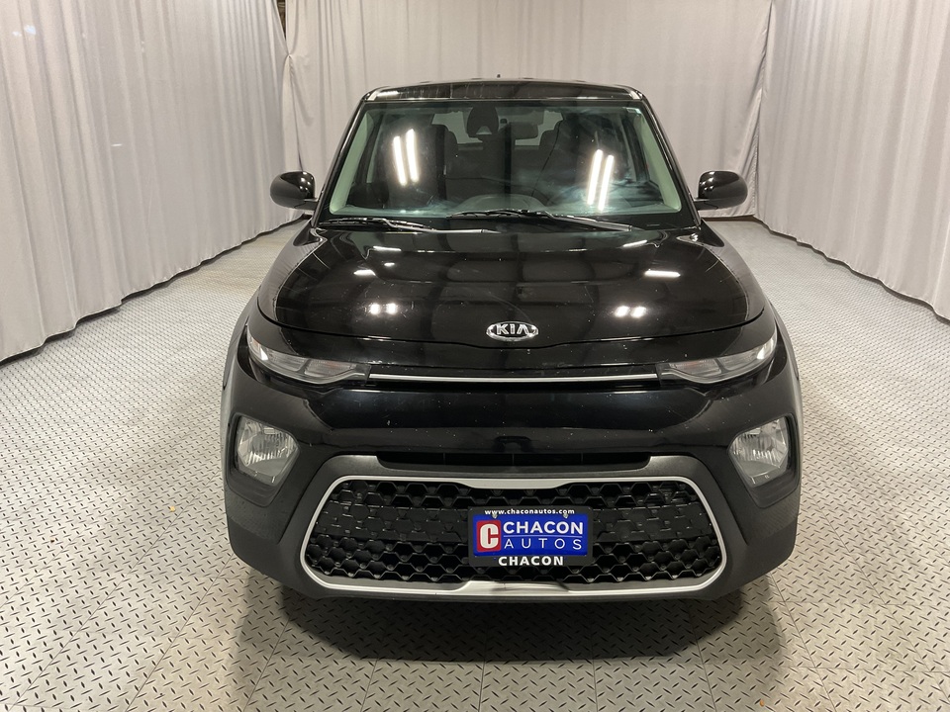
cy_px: 356
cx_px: 475
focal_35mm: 29
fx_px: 796
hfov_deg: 61.7
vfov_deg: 48.2
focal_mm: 3
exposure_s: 1/60
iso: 100
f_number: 1.8
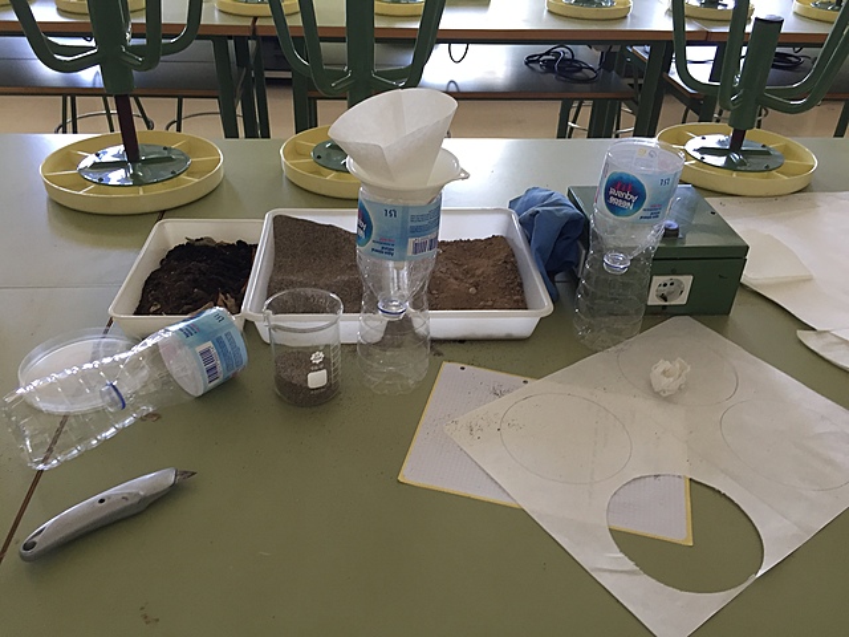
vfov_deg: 48.2
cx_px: 424
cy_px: 318
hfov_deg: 61.7
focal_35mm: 29
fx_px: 711
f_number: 2.2
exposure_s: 1/33
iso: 100
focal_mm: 4.15
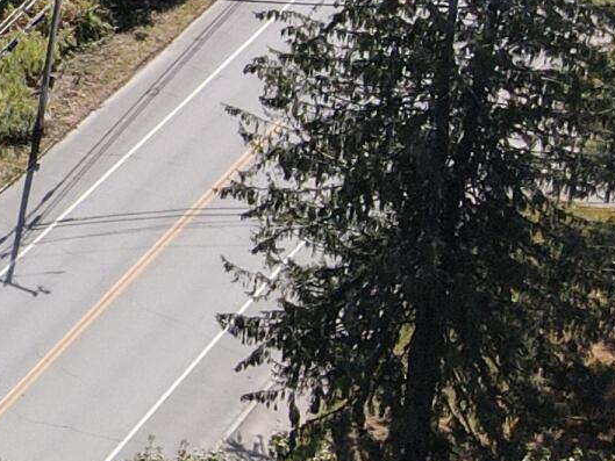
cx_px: -760
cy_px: -231
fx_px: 2417
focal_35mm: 136
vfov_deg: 10.5
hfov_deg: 12.2
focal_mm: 4.5
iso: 110
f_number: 2.8
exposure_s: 1/500
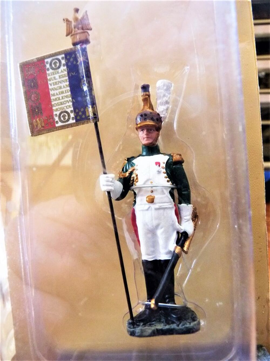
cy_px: 180
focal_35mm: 27
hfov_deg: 51.4
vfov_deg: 65.3
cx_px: 135
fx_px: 281
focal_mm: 4.8
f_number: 2.8
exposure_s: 1/30
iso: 400
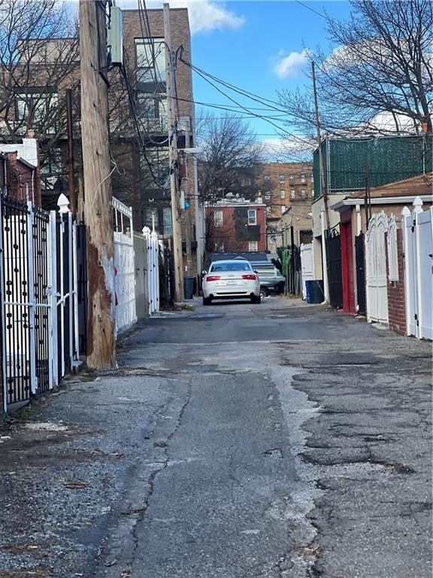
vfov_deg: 25.3
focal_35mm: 77
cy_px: 289
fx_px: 1284
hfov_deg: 19.1
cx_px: 216
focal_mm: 9
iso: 25
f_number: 2.8
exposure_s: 1/194
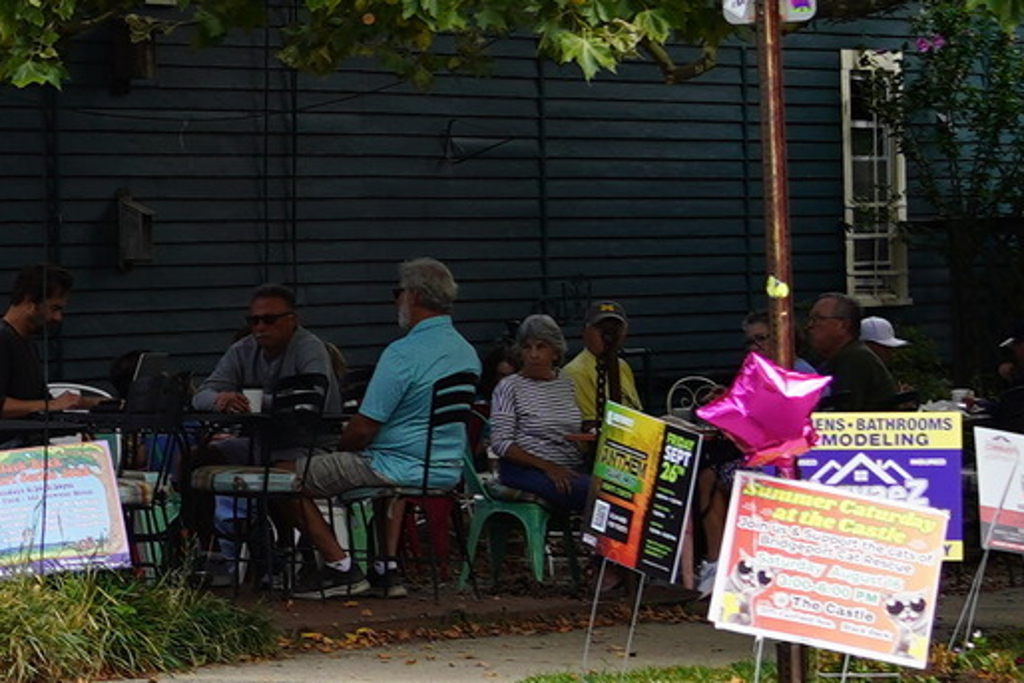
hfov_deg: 9.0
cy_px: 299
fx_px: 6117
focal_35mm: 215
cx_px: -1030
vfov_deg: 6.4
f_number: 5.6
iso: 100
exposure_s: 1/250
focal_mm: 36
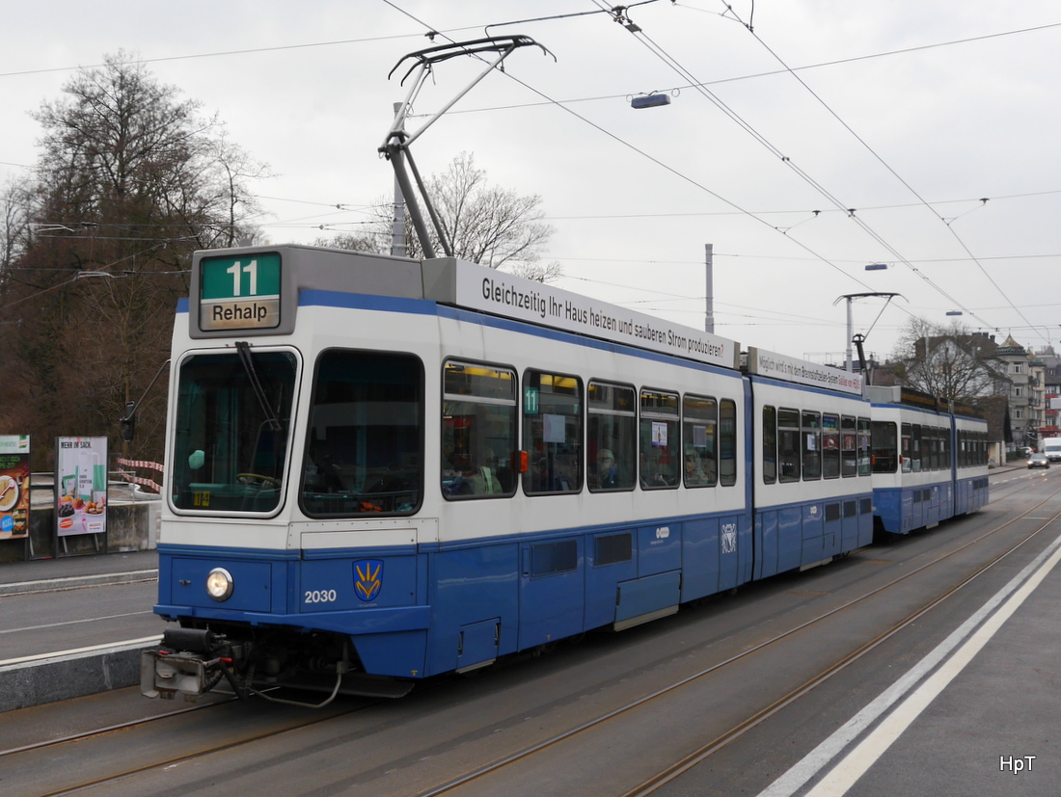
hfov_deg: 63.4
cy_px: 398
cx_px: 530
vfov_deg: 49.8
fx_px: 859
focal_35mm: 28
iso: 160
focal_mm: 14
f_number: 5
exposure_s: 1/250
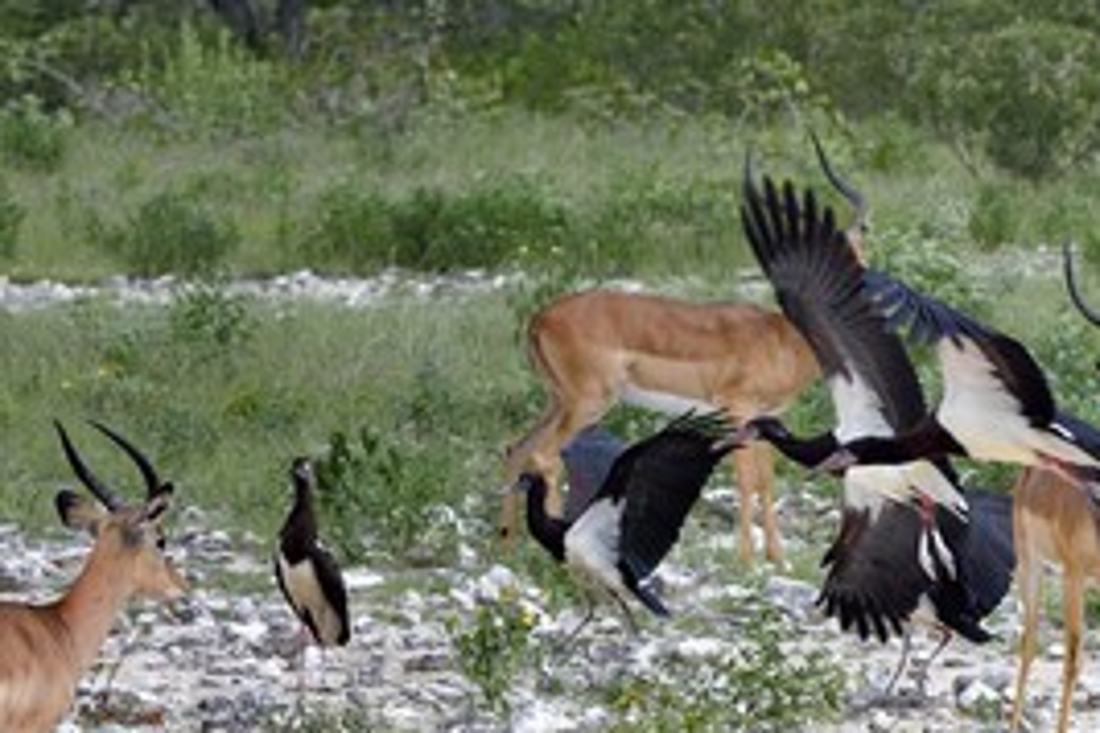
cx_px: 832
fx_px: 13474
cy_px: 544
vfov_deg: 3.1
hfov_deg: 4.7
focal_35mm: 441
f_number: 11
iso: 400
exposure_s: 1/640
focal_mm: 280
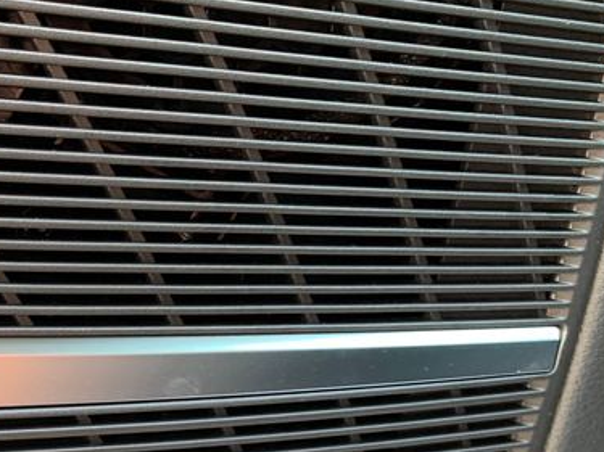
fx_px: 1238
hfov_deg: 24.4
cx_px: -150
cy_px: 376
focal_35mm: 71
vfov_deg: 20.4
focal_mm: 4.25
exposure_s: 1/88
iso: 100
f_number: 1.8
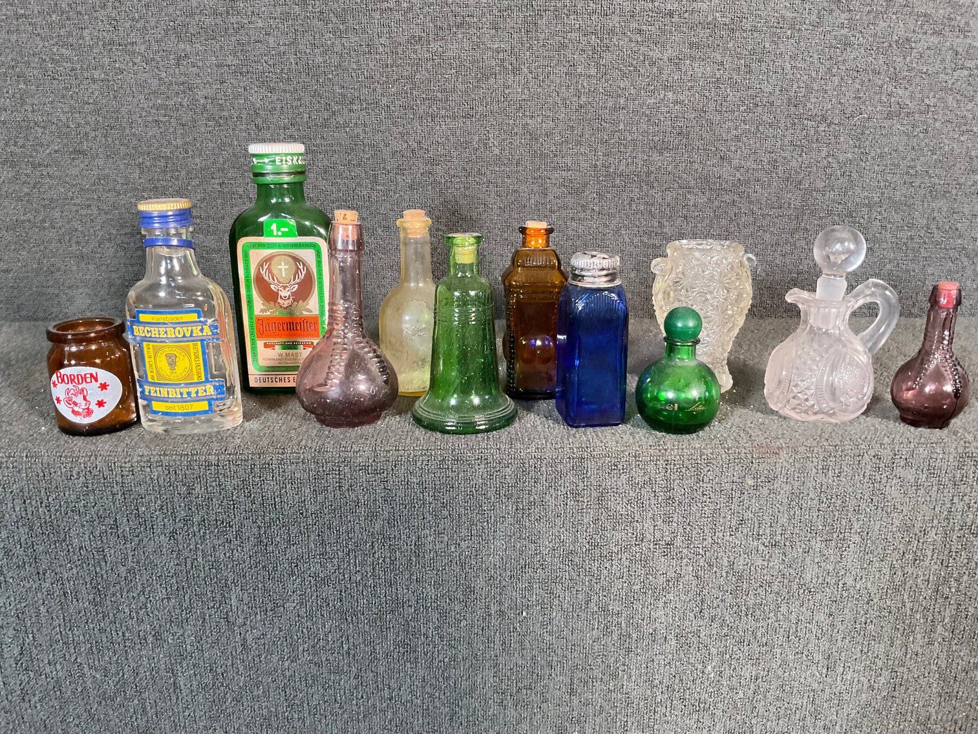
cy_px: 367
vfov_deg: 48.2
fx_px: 819
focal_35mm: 29
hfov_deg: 61.7
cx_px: 489
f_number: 1.8
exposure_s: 1/60
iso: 200
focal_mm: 3
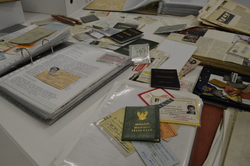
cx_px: 125
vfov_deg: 39.9
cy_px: 83
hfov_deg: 57.3
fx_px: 229
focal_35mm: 33
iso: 400
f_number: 5
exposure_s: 1/100
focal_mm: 22
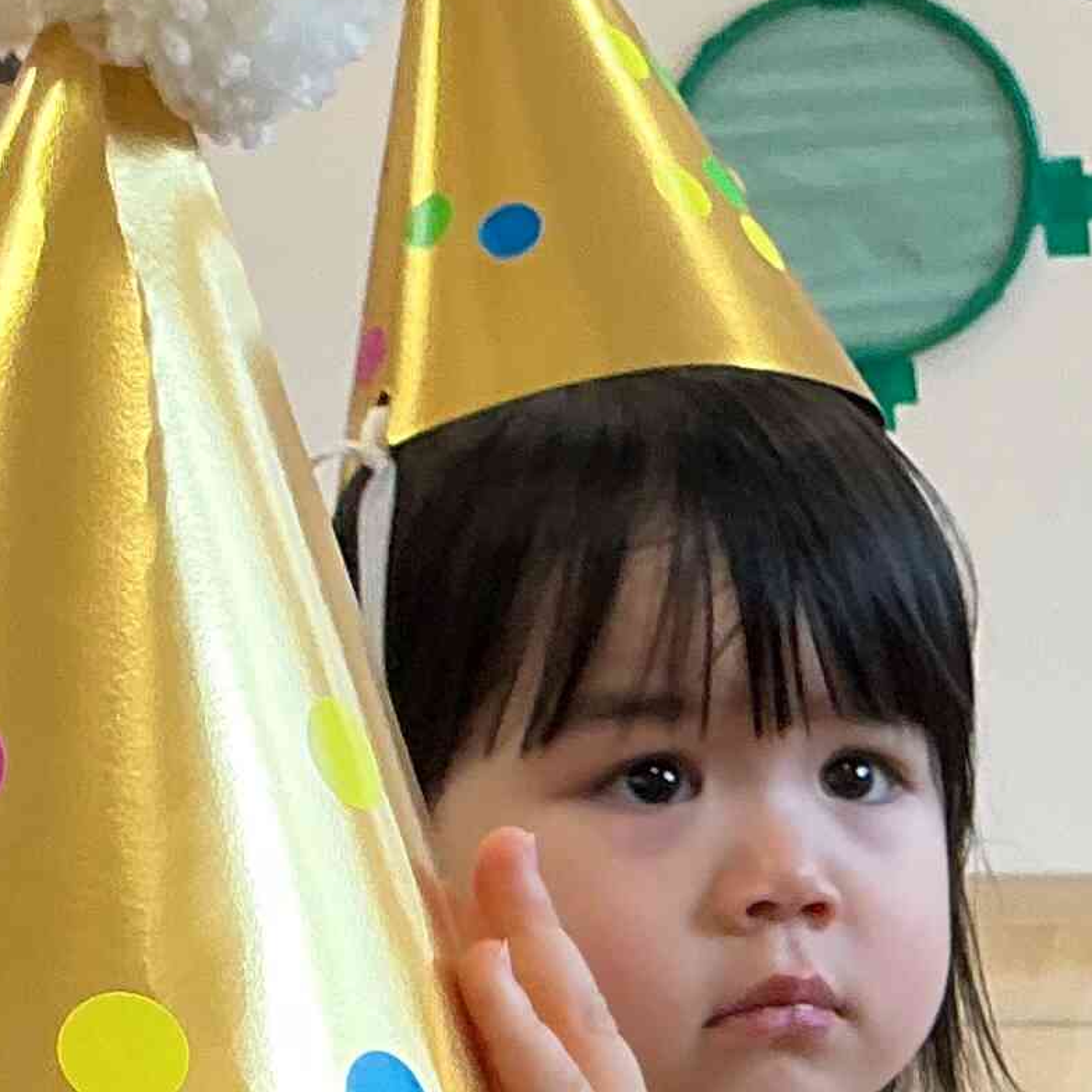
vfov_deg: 12.9
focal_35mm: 132
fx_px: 4711
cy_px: 1305
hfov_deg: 12.5
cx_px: 1728
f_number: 1.8
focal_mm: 3
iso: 40
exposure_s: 1/120
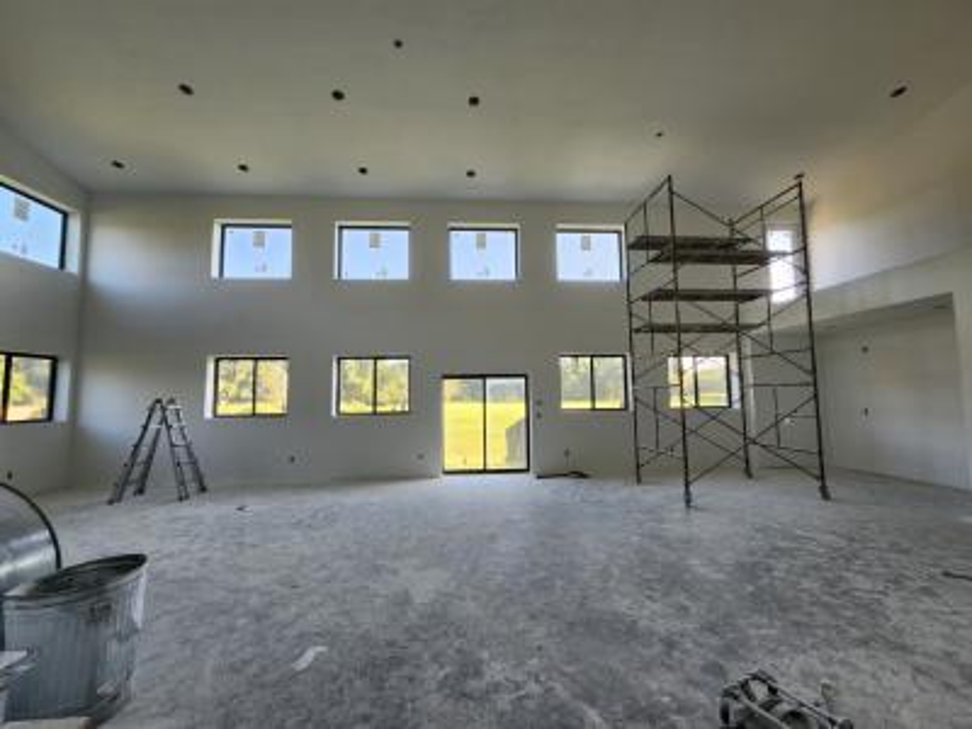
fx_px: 365
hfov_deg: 106.2
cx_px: 486
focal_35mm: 13
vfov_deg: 89.9
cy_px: 364
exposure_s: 1/60
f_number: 2.2
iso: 64
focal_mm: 2.2
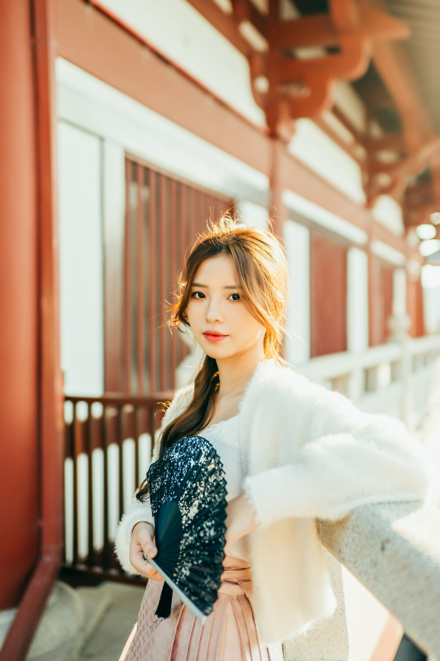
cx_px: 220
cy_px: 330
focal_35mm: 35
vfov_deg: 54.4
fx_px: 642
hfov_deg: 37.9
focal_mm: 35
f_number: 1.8
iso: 100
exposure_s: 1/2500
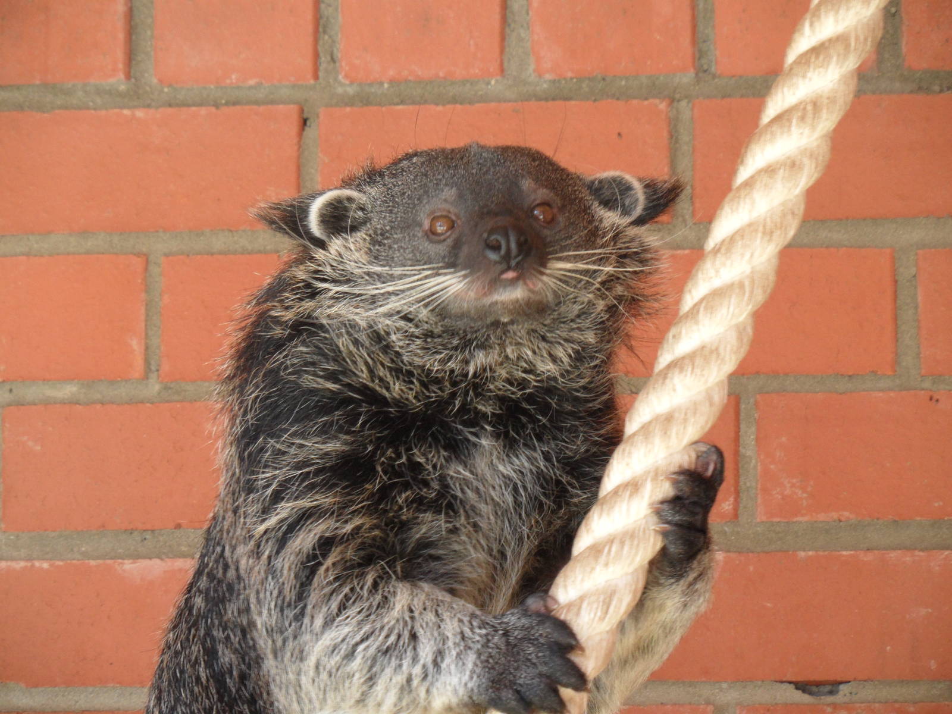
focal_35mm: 180
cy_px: 357
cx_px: 476
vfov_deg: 8.2
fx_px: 4950
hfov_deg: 11.0
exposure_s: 1/20
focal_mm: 29.7
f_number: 4.4
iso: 200
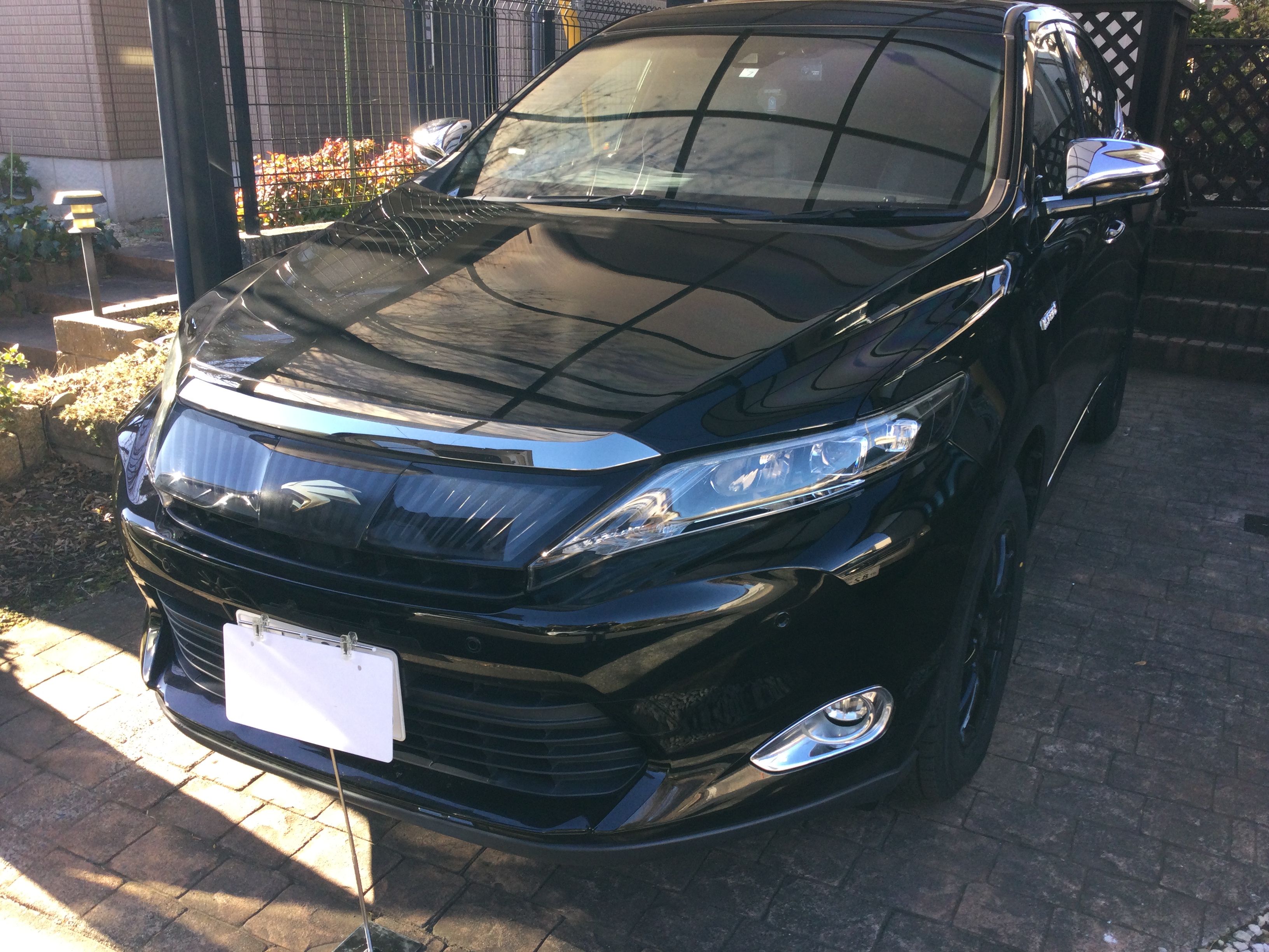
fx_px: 1136
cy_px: 476
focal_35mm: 31
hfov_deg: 58.4
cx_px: 634
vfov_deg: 45.4
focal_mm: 3.3
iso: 32
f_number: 2.4
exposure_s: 1/120
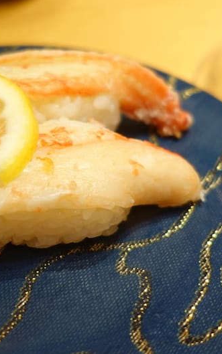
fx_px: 358
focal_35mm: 37
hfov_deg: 32.3
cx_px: 12
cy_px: 177
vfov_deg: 52.7
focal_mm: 8.8
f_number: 1.8
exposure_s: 1/30
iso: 200
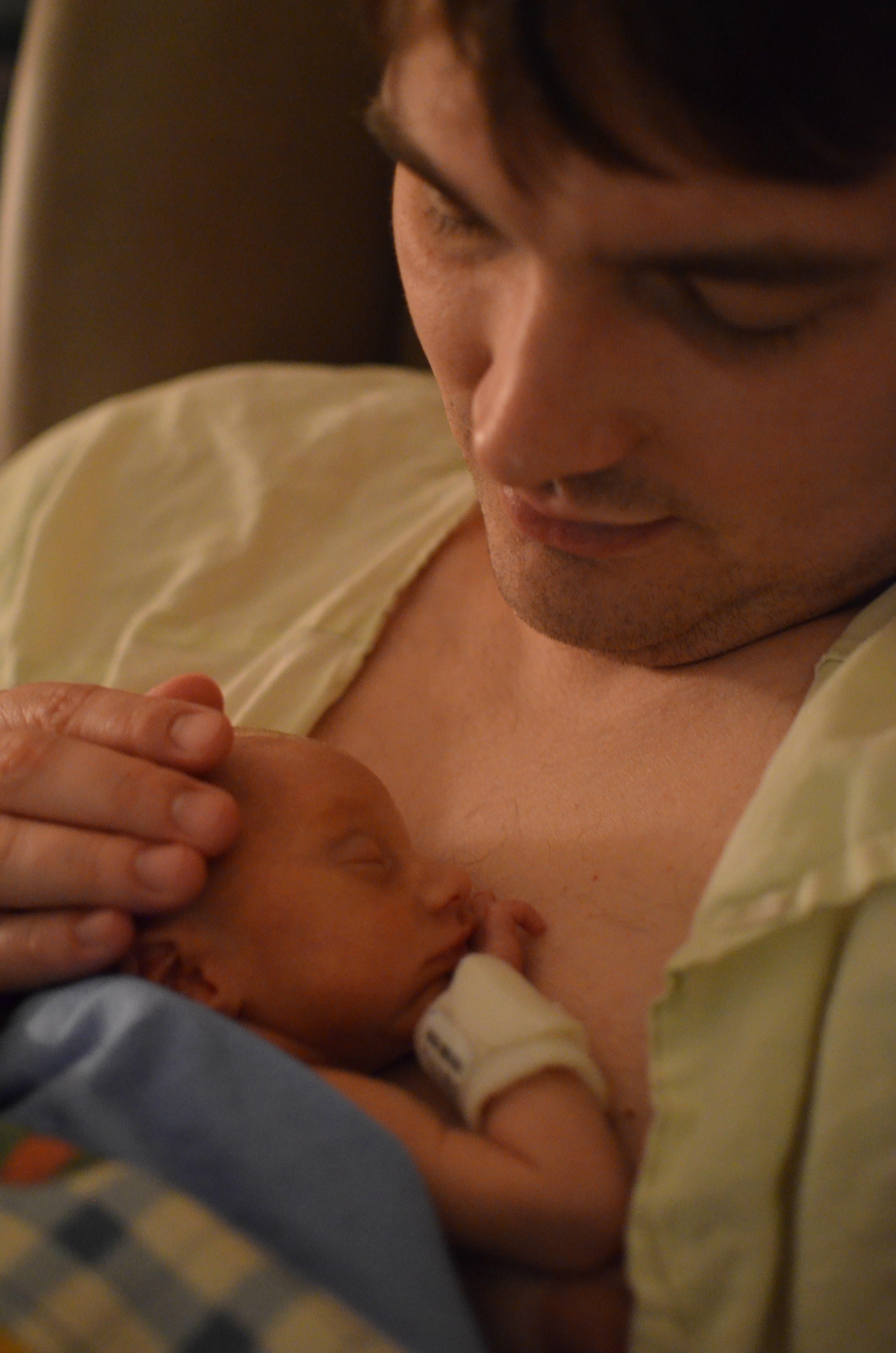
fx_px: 1969
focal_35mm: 52
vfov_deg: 37.9
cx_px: 448
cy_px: 676
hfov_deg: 25.6
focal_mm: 35
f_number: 2
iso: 3200
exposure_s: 1/50
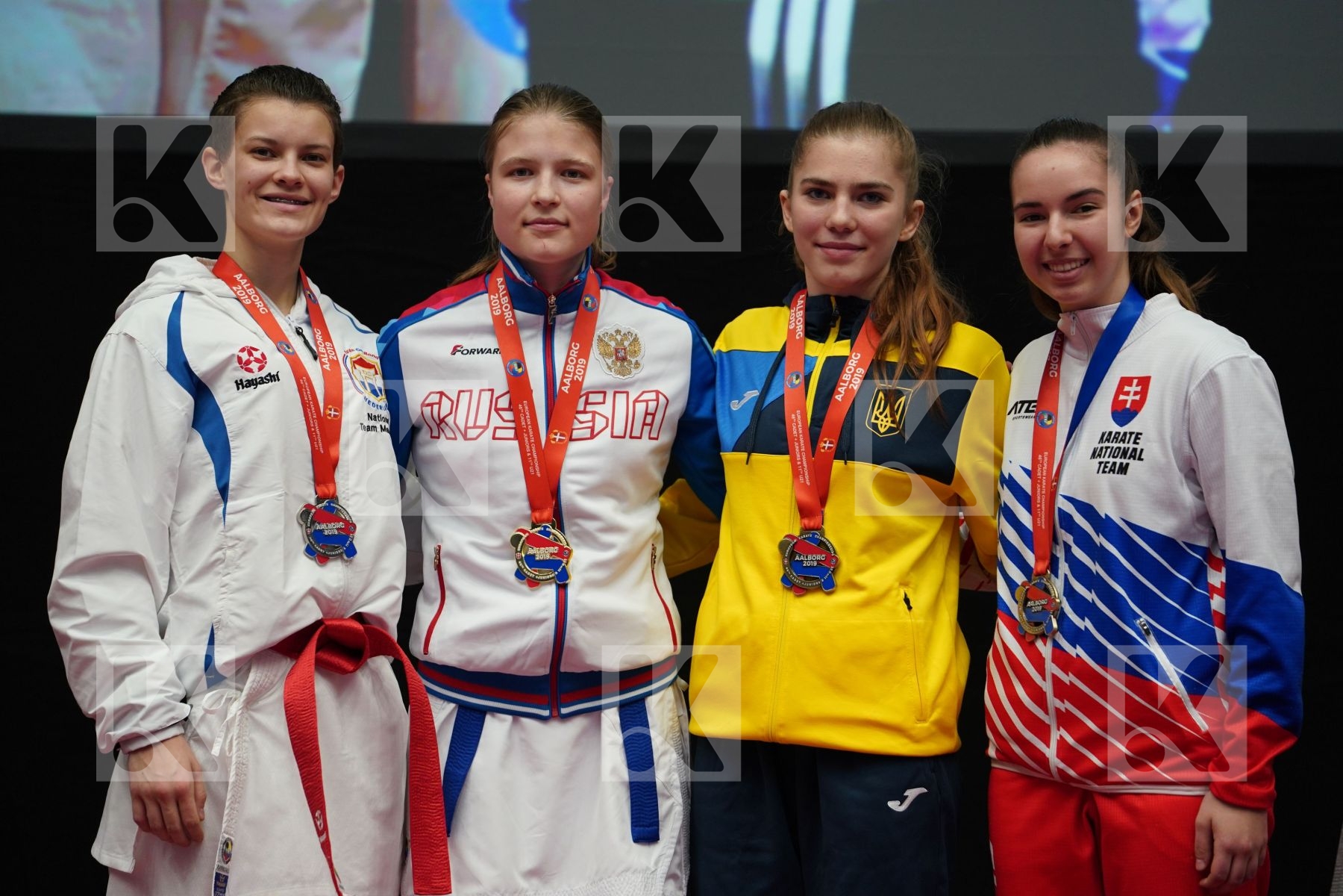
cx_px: 672
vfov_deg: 6.9
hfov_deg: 10.3
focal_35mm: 200
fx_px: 7461
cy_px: 448
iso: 1000
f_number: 2.8
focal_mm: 200
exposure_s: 1/500
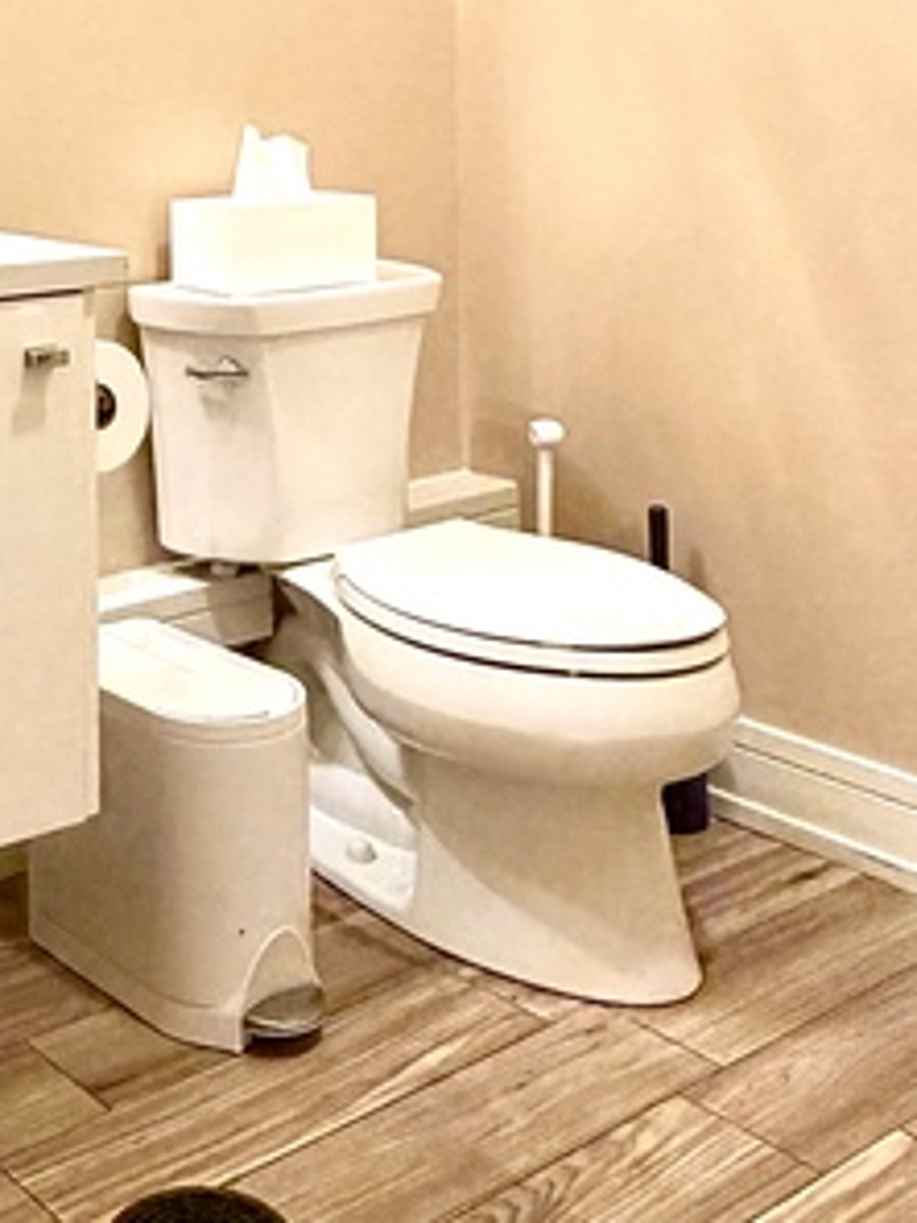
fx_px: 1801
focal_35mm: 51
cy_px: 74
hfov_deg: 27.2
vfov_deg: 34.9
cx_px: 33
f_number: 2.2
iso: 250
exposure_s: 1/60
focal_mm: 2.22
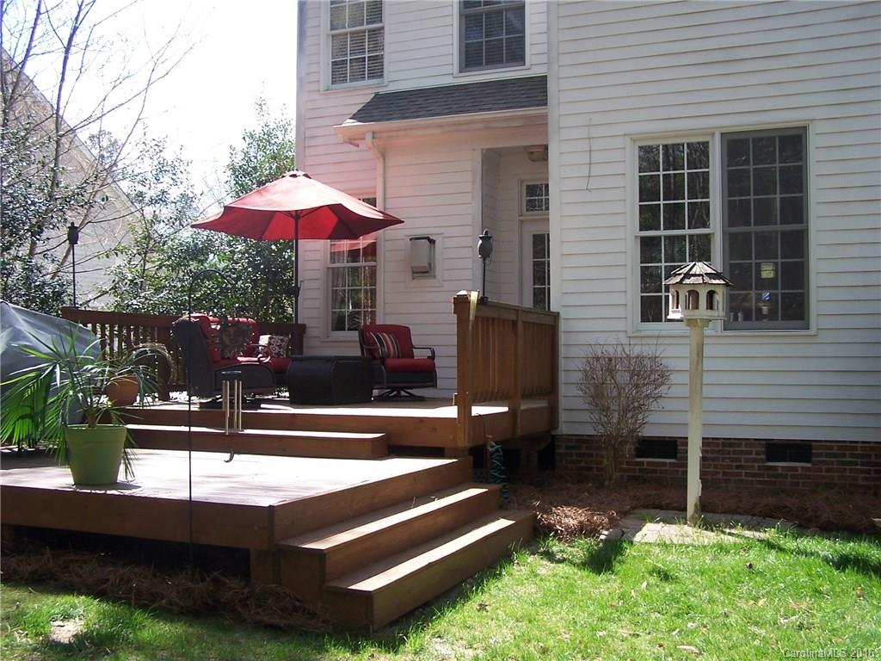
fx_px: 967
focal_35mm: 38
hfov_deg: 49.0
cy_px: 330
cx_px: 440
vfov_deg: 37.7
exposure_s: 1/250
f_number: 2.8
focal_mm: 6.3
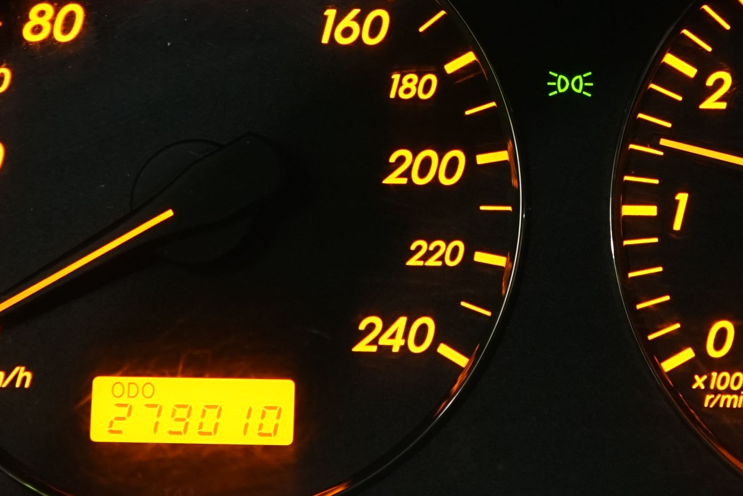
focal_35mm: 102
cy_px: 64
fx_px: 2105
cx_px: 554
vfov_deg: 13.3
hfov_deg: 19.9
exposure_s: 1/30
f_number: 4
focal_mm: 33
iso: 1250
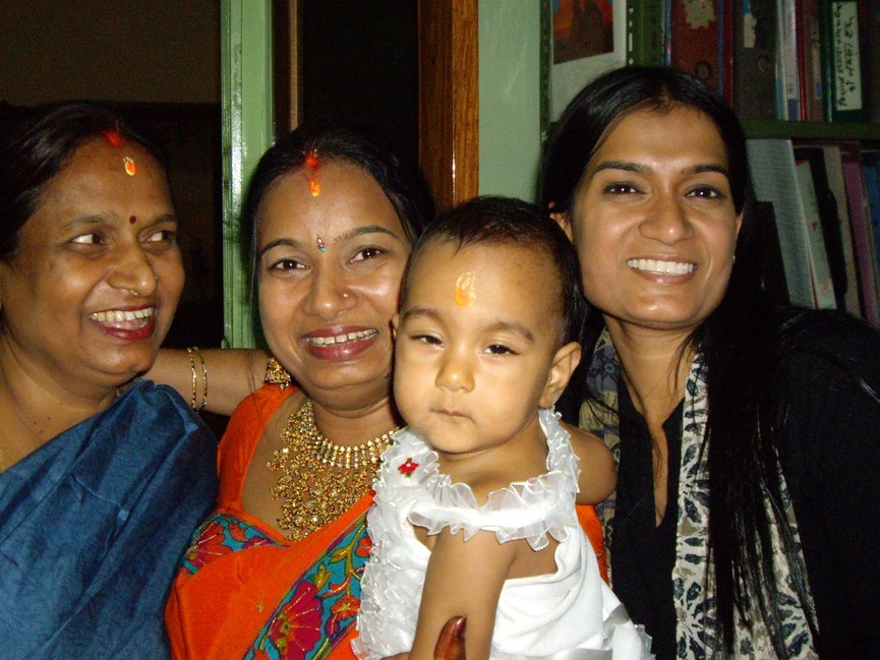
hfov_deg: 42.0
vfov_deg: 32.2
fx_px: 1144
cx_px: 379
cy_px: 319
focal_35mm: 45
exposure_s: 1/40
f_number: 2.7
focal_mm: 6.2
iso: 400
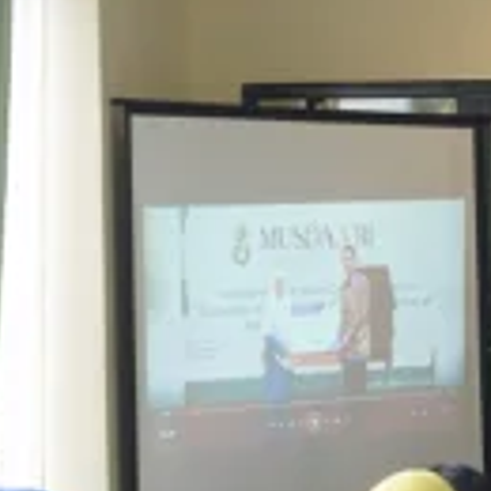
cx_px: 748
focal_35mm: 176
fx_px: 2824
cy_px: 317
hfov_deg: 9.6
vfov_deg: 9.9
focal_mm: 60
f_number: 5.6
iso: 1250
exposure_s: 1/160
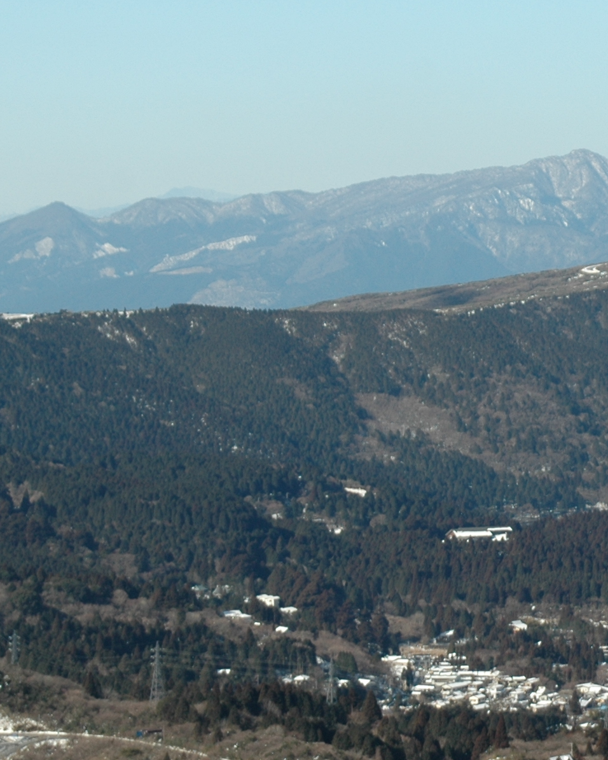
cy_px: 300
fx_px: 3824
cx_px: 615
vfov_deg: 11.3
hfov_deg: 9.0
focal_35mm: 170
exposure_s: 1/200
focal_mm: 48
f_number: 8
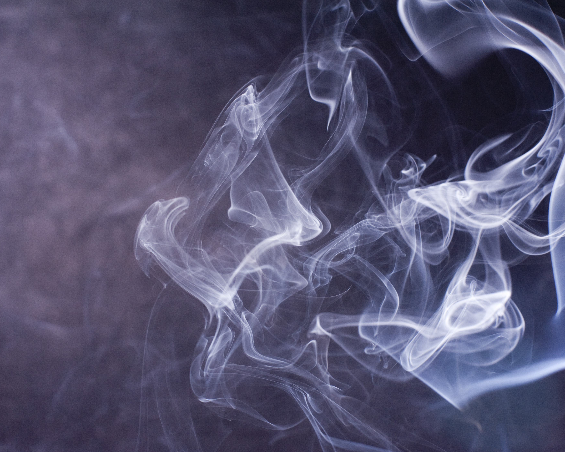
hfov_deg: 33.0
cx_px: 246
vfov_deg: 26.7
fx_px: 953
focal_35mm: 57
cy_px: 225
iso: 200
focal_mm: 50
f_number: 5.6
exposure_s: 1/60
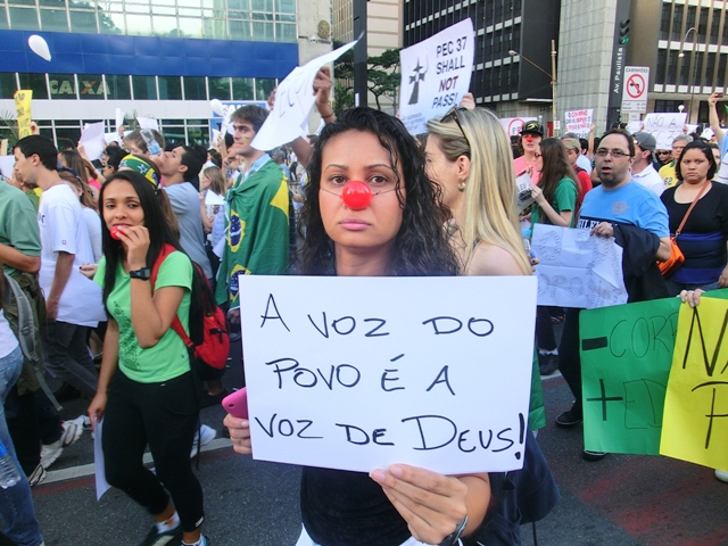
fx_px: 631
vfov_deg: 46.8
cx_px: 364
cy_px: 273
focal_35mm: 30
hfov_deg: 60.0
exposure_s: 1/80
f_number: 3.5
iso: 100
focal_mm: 5.25
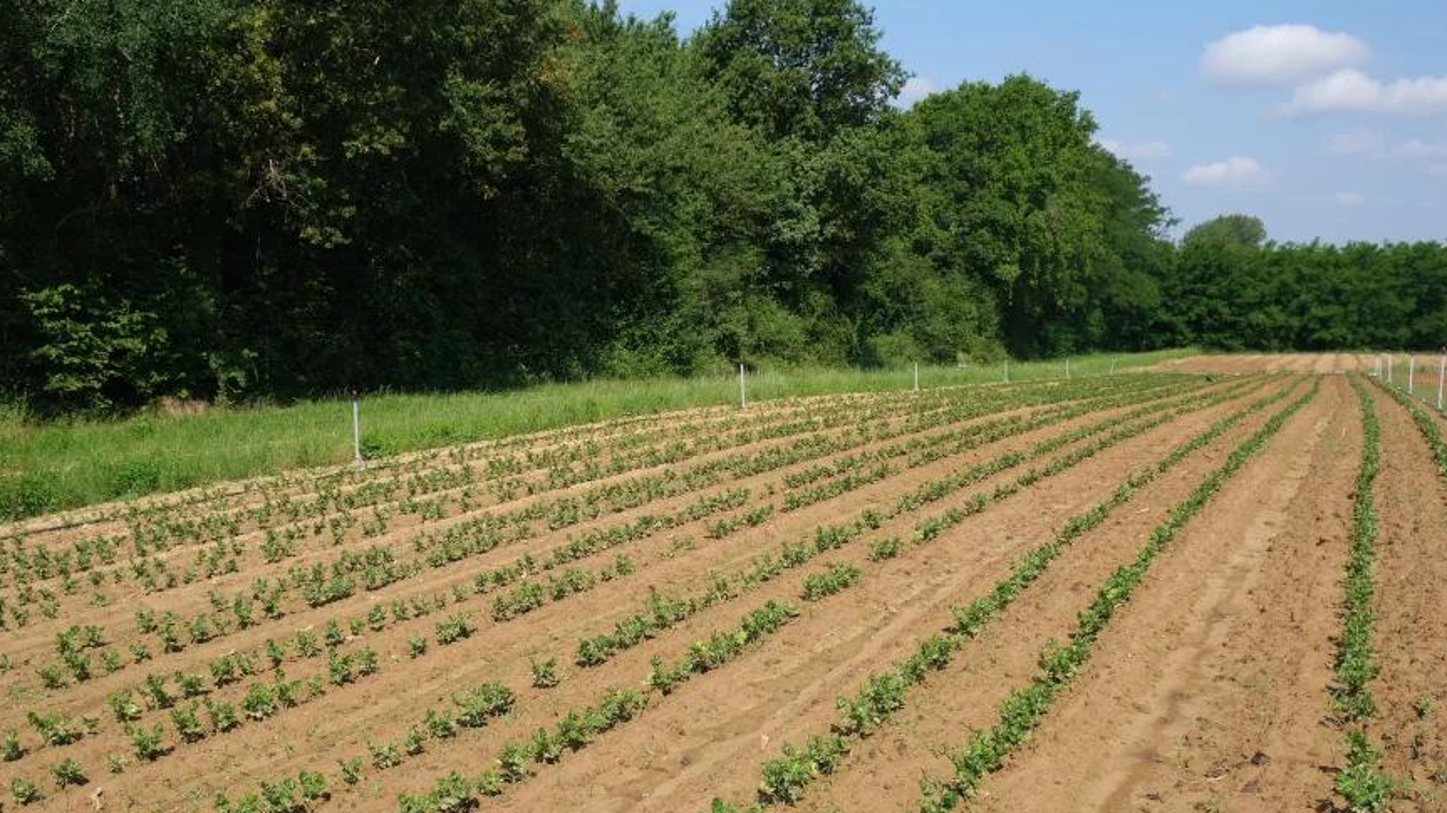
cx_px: 619
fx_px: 1304
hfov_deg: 57.8
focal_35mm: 34
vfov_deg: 34.5
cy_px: 500
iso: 160
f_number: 6.4
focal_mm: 18.8
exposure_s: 1/400
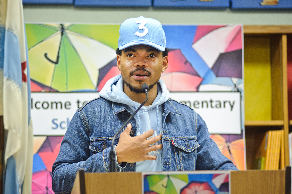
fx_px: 1013
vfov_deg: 11.0
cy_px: 97
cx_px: 146
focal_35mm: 125
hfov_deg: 16.4
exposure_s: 1/200
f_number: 2.8
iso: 1600
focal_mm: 125
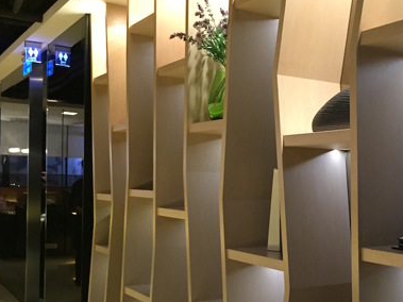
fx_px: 570
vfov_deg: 29.5
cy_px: 198
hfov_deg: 37.8
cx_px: 310
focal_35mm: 49
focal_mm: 4.15
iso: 250
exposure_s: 1/24
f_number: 2.2
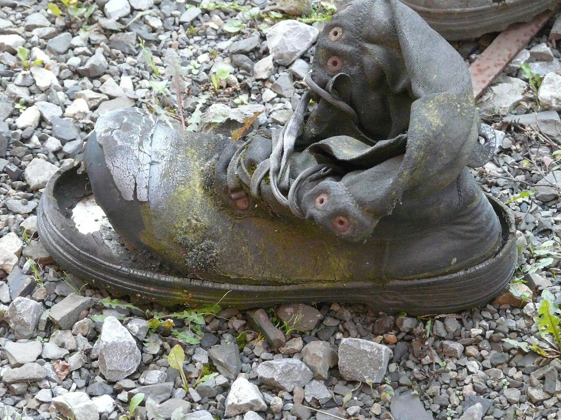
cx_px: 280
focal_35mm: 190
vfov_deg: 7.8
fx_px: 3079
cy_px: 210
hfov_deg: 10.4
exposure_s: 1/250
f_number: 3.6
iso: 640
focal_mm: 31.3
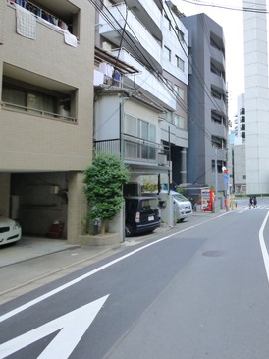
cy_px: 162
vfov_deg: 73.7
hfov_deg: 51.0
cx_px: 249
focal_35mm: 23
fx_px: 238
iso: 640
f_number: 4.5
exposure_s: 1/100
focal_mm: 7
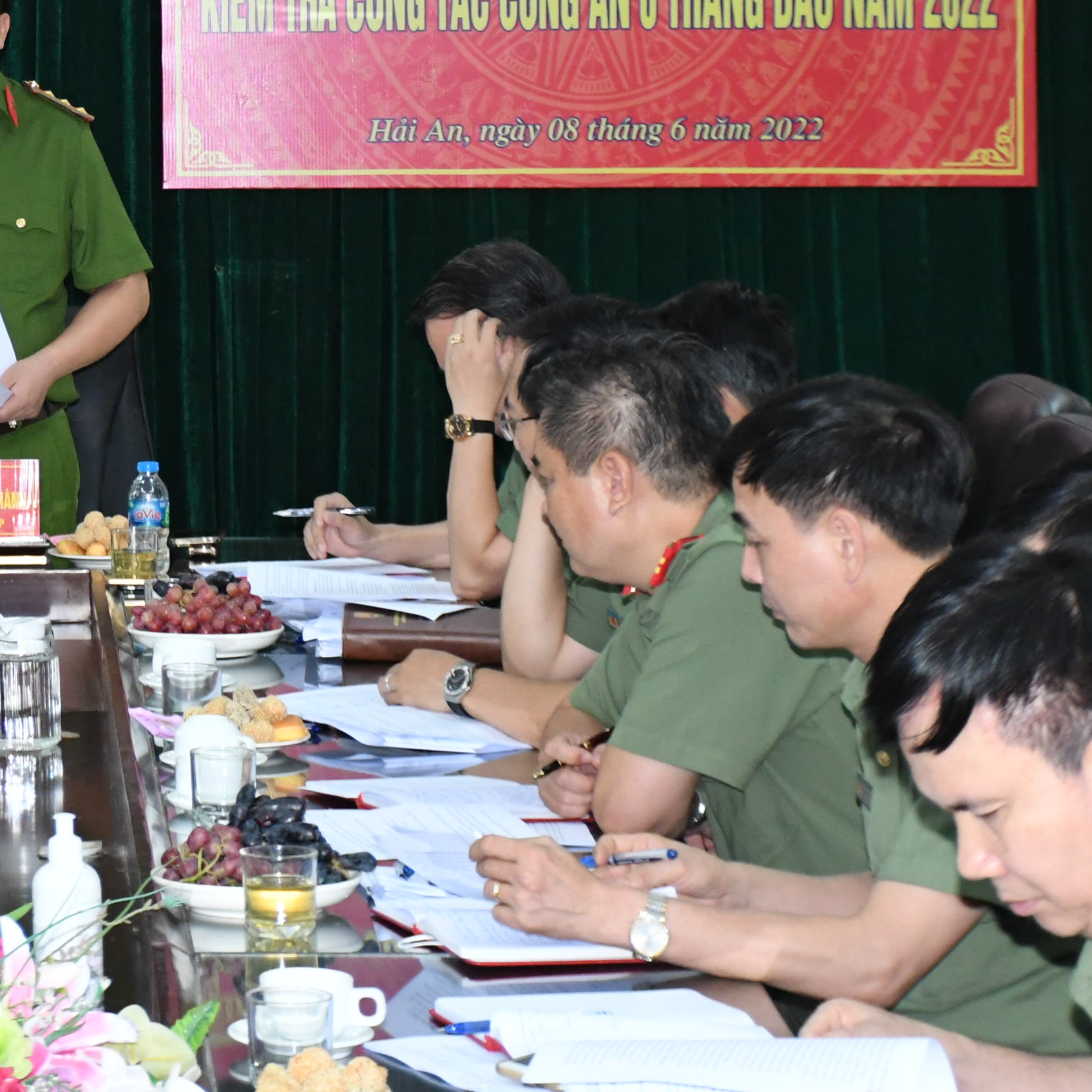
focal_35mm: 157
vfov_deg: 11.1
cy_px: 216
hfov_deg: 11.0
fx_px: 5603
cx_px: -50
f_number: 4.8
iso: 2500
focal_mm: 50
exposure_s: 1/200
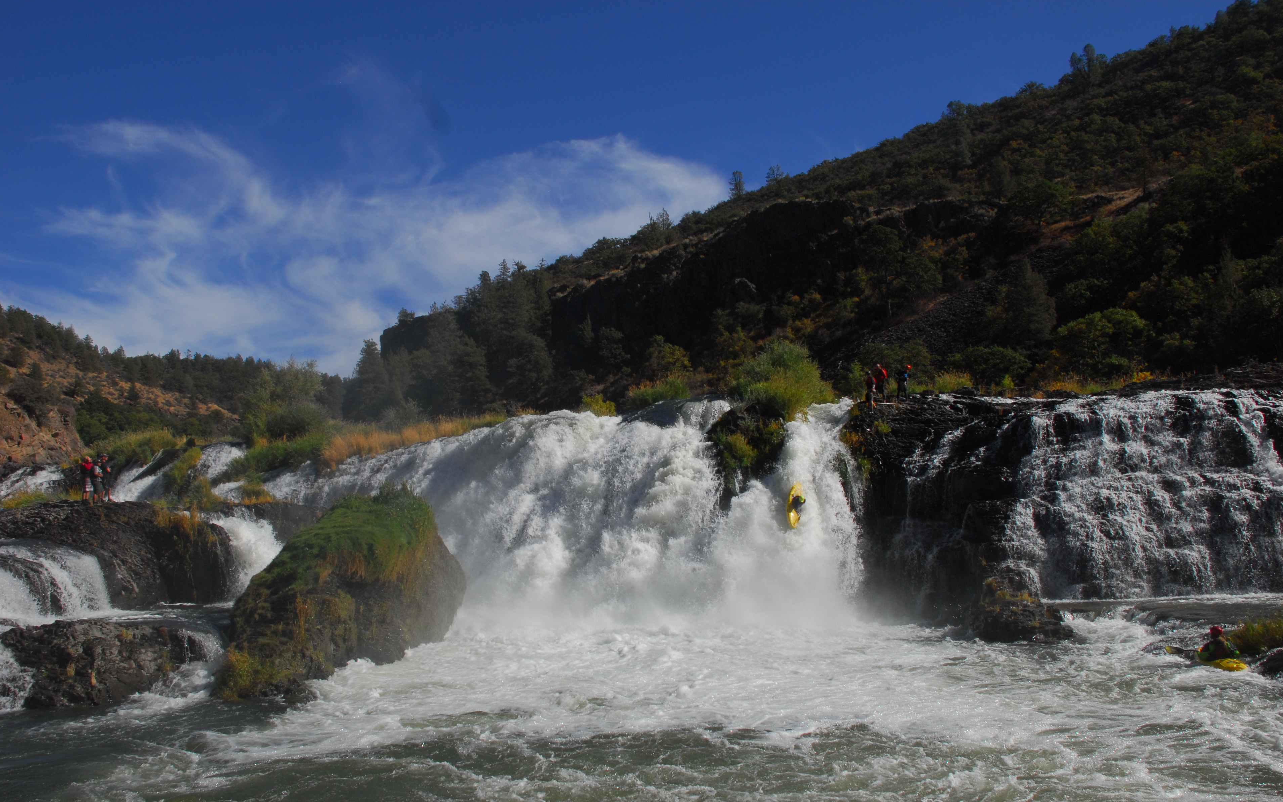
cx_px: 642
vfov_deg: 40.6
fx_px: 1084
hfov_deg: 61.2
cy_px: 410
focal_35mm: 31
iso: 160
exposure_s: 1/800
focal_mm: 20
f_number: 6.3
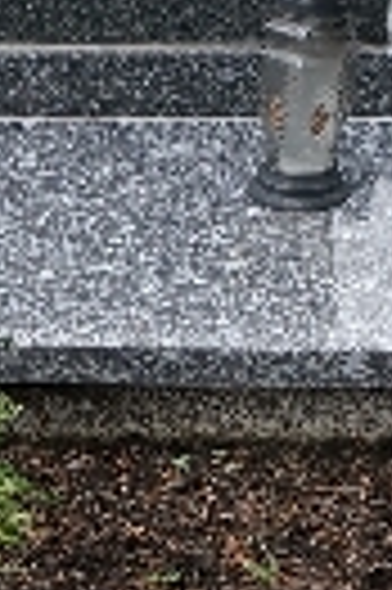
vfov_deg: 13.6
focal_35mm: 147
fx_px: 2407
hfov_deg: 9.0
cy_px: 725
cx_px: -230
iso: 400
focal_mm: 16
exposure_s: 1/125
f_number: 5.6
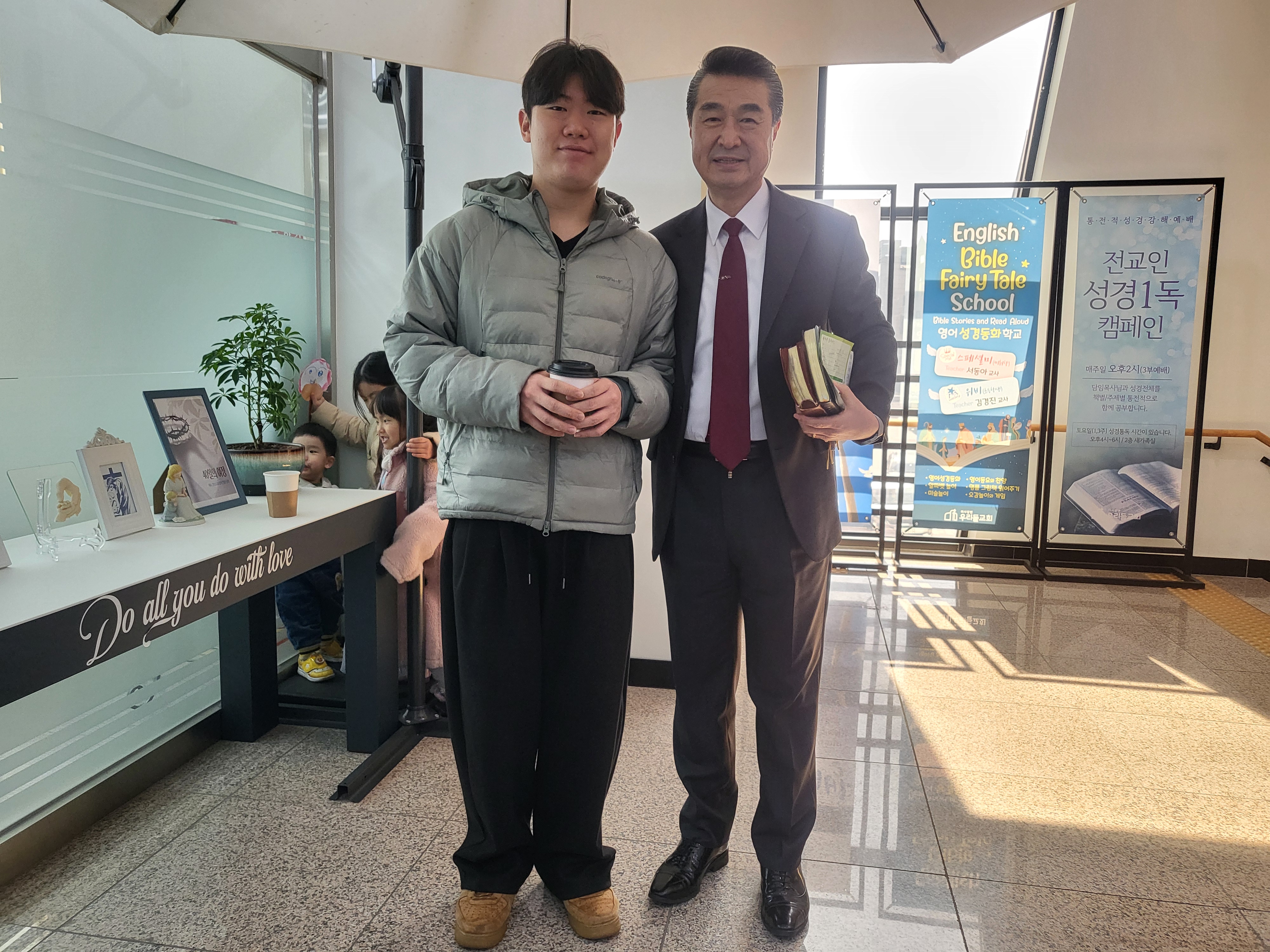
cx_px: 635
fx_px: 954
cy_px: 476
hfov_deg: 67.3
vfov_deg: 53.1
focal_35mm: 26
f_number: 1.8
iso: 160
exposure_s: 1/120
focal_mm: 4.25
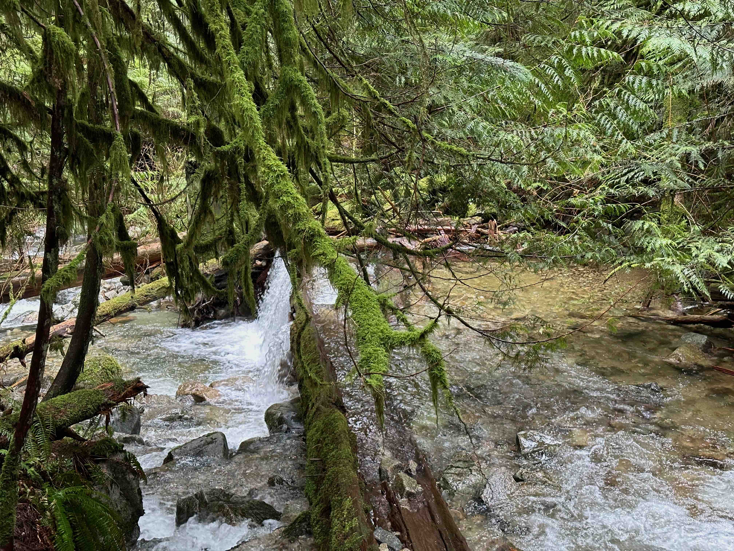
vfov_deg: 30.3
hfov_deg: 39.7
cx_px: 367
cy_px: 276
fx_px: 1018
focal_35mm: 48
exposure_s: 1/60
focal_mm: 6.86
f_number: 1.78
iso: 250
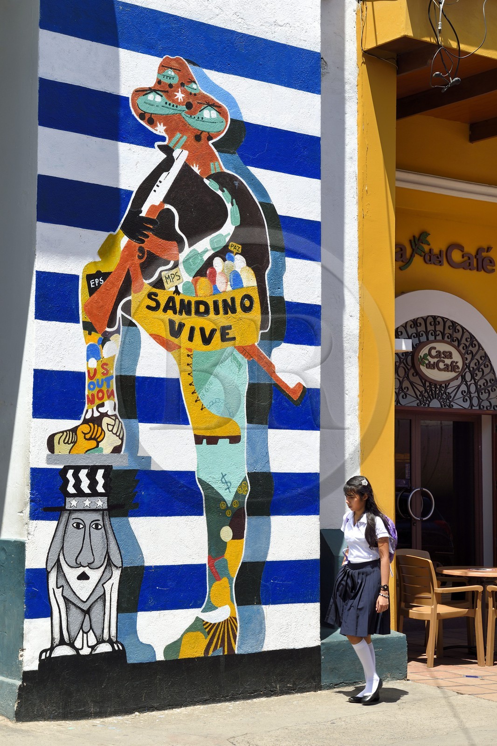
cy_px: 373
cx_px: 248
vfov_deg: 32.4
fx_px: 1284
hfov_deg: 21.9
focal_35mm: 62
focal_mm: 62
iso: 200
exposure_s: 1/250
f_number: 11
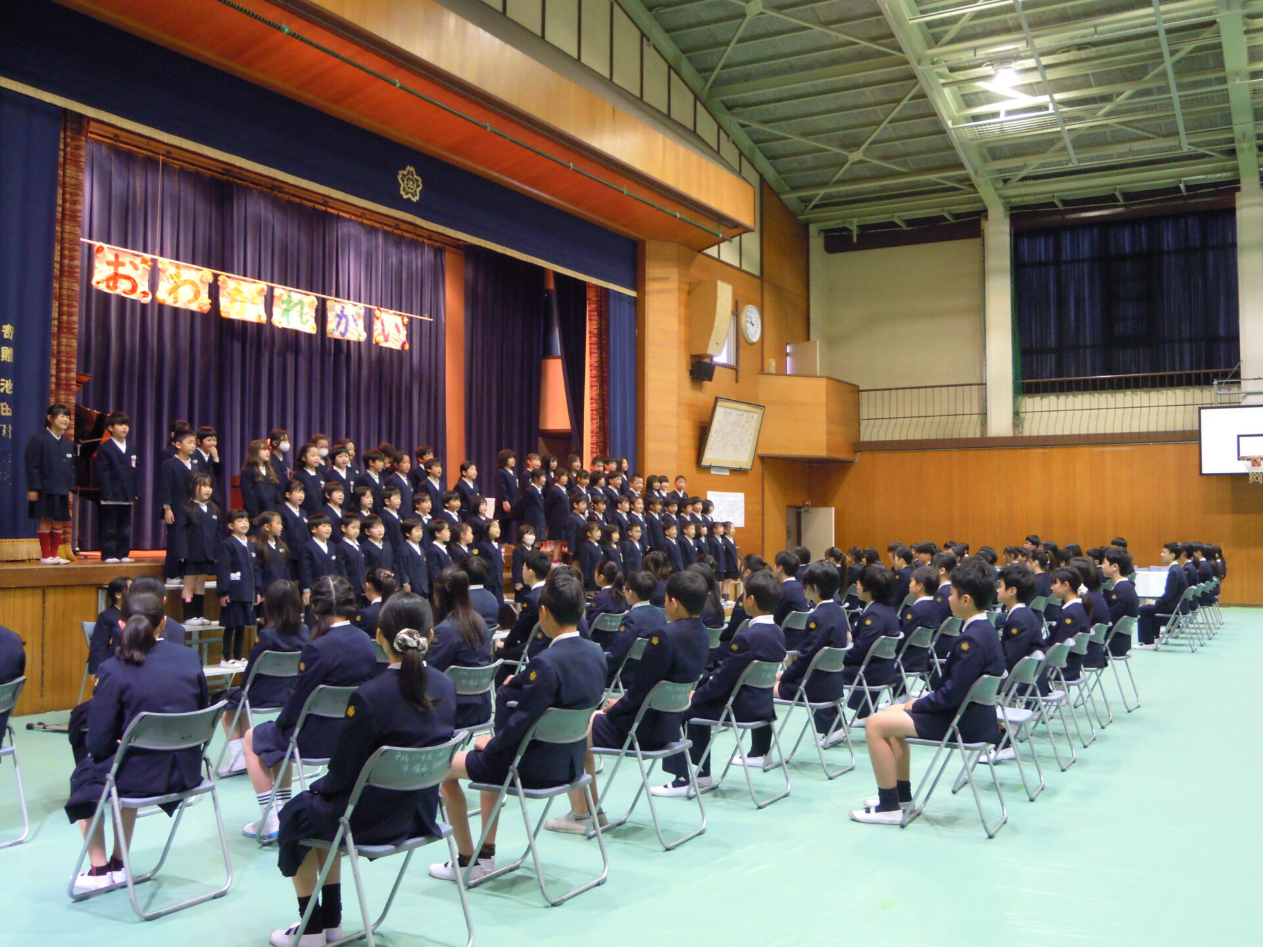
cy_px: 474
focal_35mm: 32
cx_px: 632
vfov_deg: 44.2
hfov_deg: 56.8
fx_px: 1168
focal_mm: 5.7
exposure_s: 1/15
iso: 400
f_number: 2.8
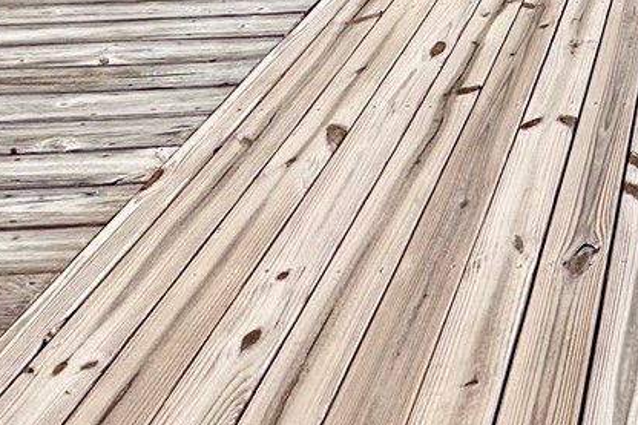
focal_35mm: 56
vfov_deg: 17.5
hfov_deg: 30.1
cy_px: -416
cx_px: 776
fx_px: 992
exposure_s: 1/3861
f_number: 2.2
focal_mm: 2.22
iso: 50
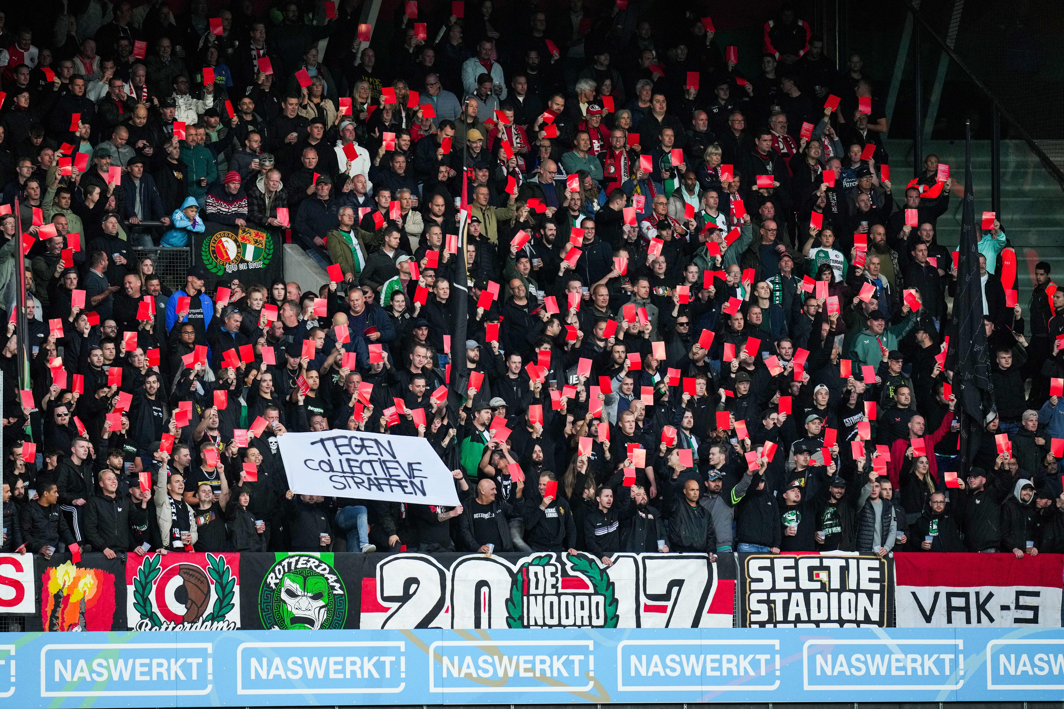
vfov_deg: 3.4
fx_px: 11821
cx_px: 532
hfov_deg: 5.2
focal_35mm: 400
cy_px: 354
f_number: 2.8
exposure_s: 1/2000
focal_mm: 400
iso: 2000
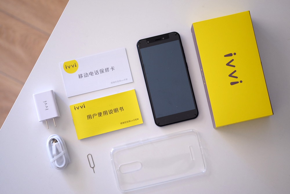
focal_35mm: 90
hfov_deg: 22.6
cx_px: 145
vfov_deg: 15.2
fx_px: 725
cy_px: 97
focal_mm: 60
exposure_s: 1/170
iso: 500
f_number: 2.4
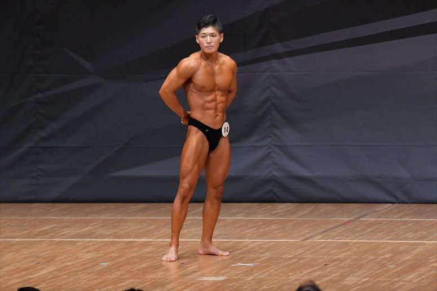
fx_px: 3458
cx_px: 218
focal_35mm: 285
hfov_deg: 7.2
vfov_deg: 4.8
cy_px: 146
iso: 6400
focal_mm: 190
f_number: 5.6
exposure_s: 1/400
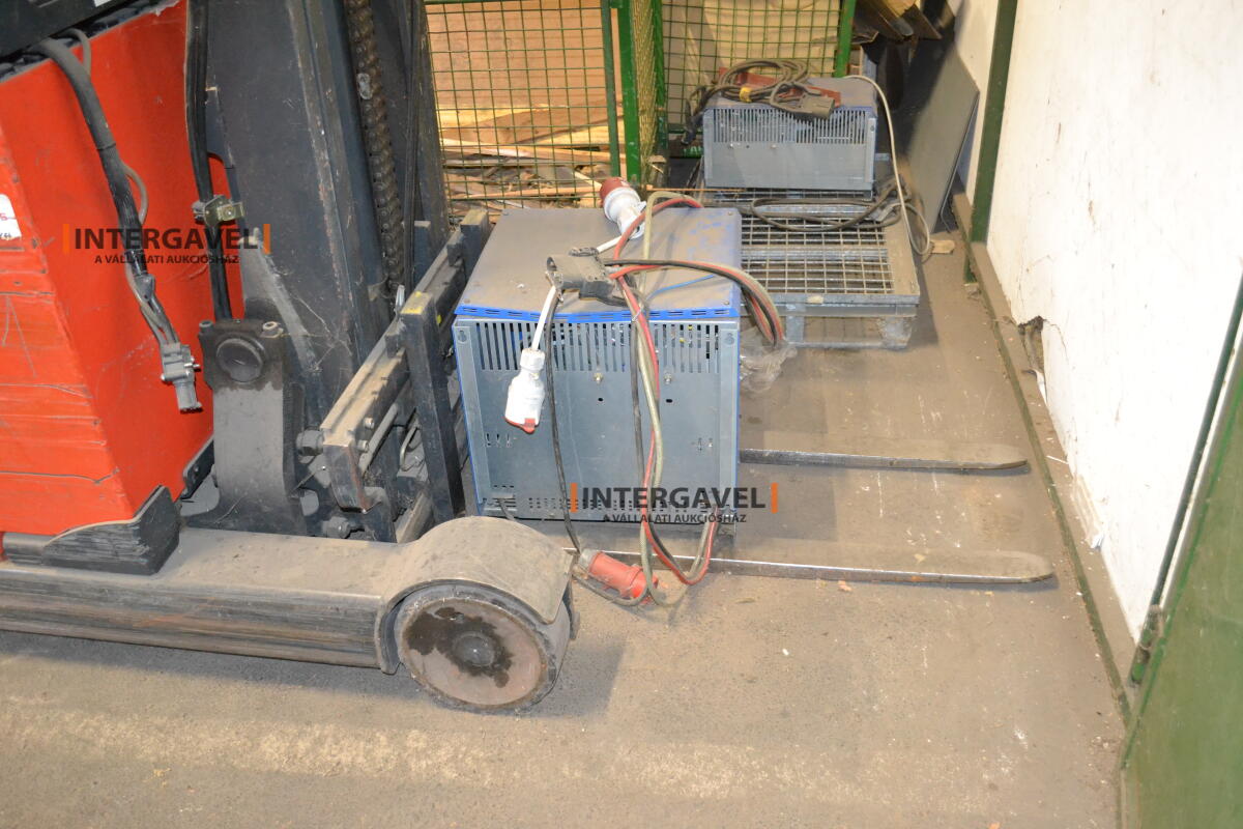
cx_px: 622
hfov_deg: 57.2
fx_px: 1139
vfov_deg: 40.0
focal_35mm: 33
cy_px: 414
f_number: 3.8
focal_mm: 22
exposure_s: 1/60
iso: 3200
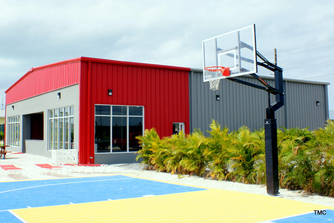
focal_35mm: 33
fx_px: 306
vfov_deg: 40.0
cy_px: 112
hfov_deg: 57.2
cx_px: 167
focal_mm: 22
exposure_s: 1/320
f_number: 10
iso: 200
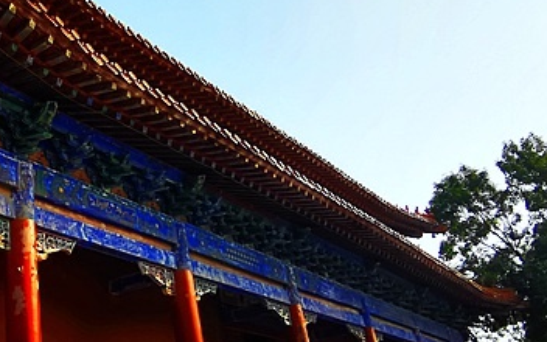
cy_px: 171
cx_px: 31
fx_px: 611
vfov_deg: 31.2
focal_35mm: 41
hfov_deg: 43.1
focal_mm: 2.26
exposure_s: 1/1730
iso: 50
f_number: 2.2
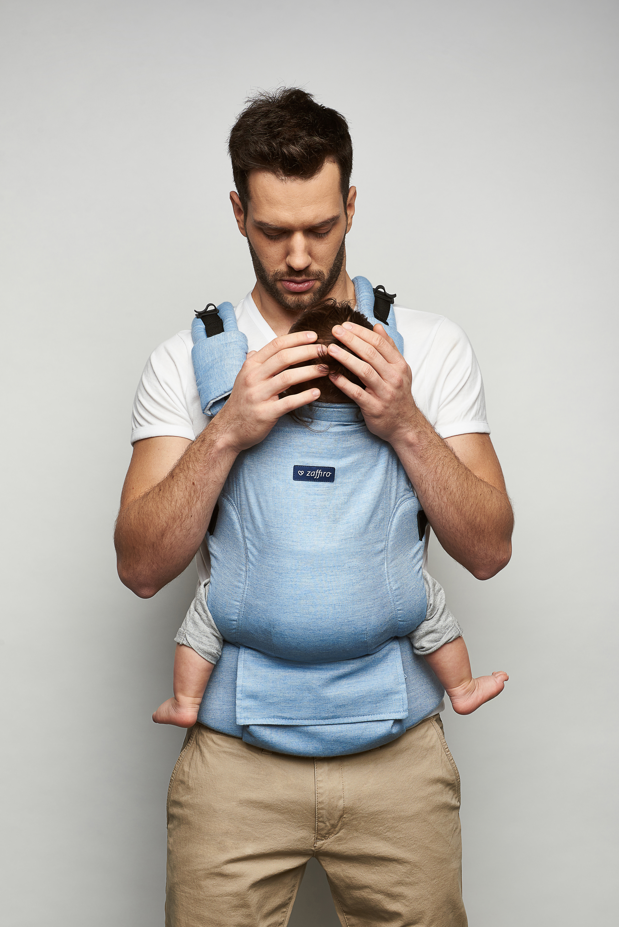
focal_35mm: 58
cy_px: 464
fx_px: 1494
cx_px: 310
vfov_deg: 34.5
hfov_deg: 23.4
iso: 100
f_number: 11
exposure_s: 1/160
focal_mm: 58
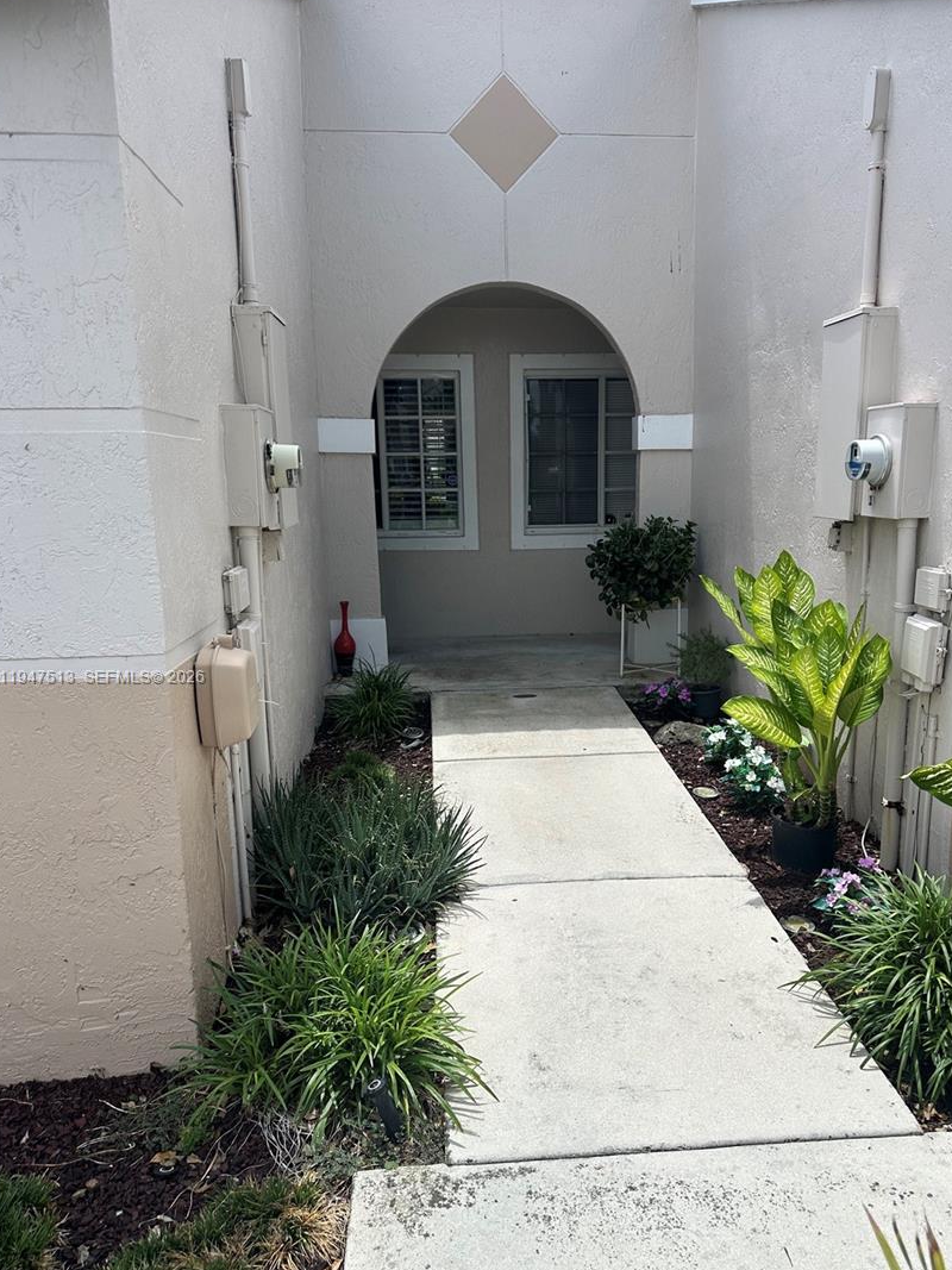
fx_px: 990
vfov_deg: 65.3
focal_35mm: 27
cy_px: 678
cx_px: 520
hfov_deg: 51.3
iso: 80
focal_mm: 6.86
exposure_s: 1/3155
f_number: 1.78
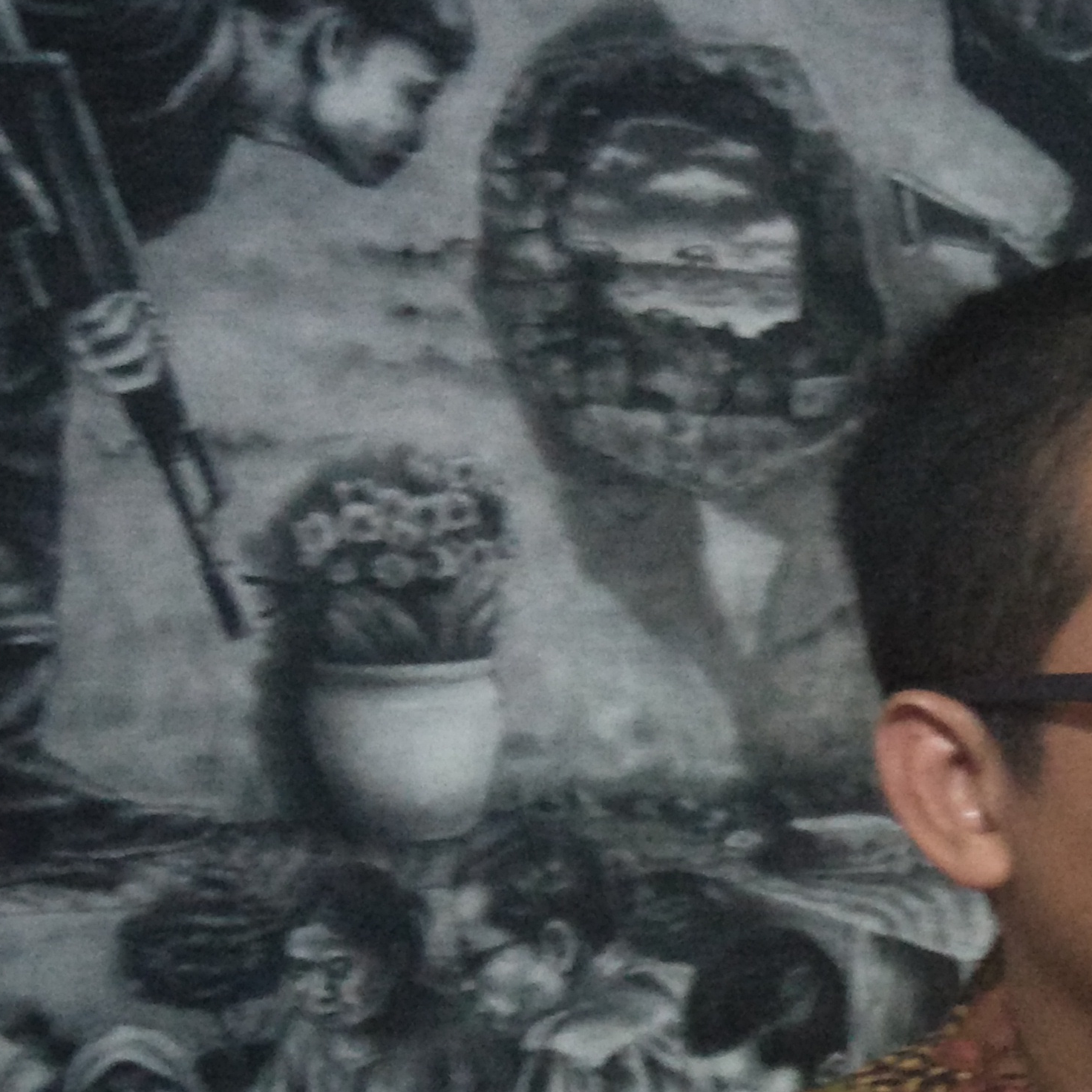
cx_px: 1321
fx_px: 1785
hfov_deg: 29.2
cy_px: 834
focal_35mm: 50
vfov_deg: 33.3
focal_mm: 3.46
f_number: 2.2
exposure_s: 1/14
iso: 1009
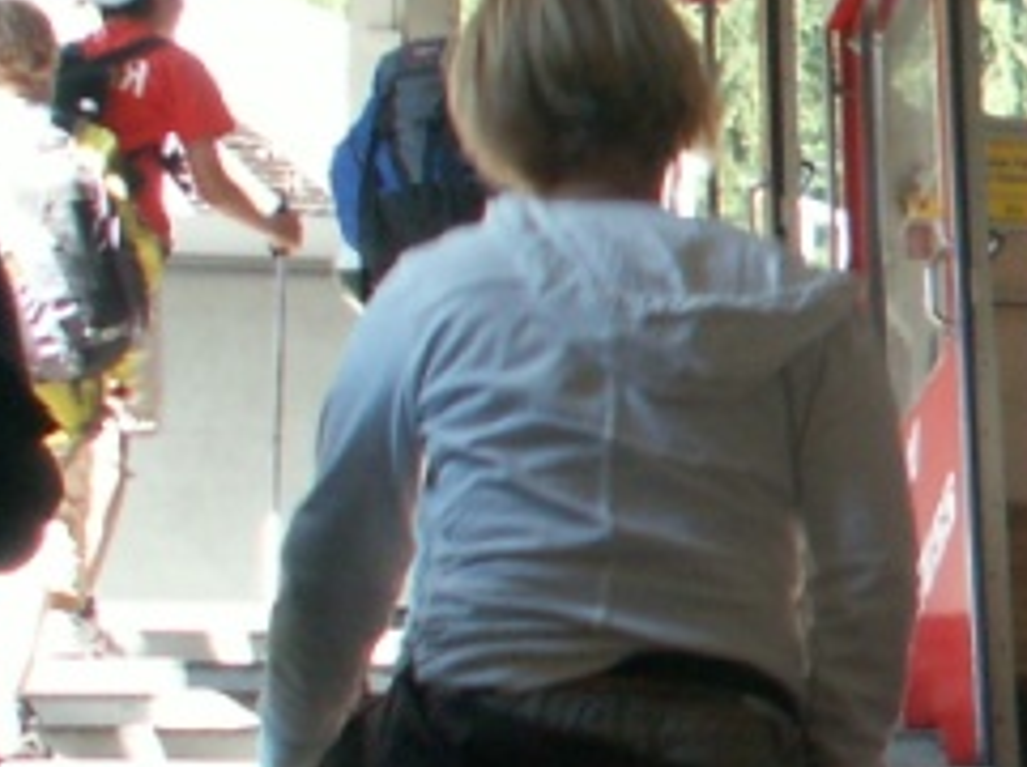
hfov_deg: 11.7
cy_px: 473
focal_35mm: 149
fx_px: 4414
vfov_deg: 9.9
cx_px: 2148
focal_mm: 5.86
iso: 64
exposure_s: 1/40
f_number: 2.8
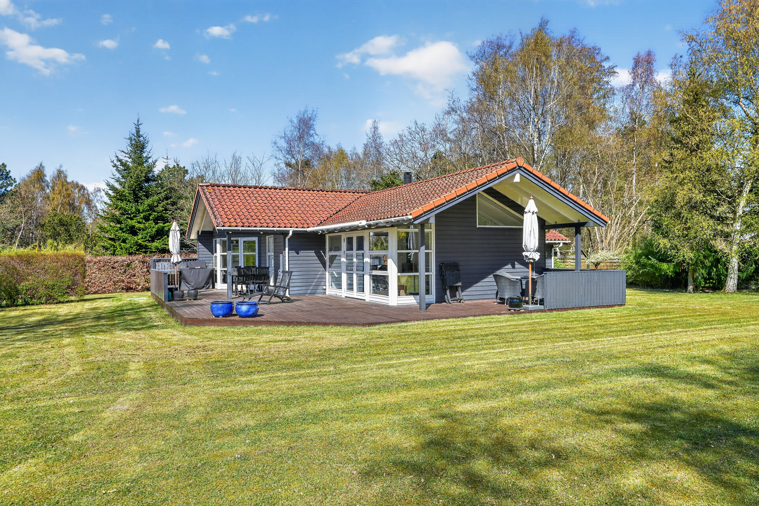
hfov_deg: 69.4
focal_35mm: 26
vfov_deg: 49.5
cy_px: 253
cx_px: 380
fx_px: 548
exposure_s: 1/160
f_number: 8
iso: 400
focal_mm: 26
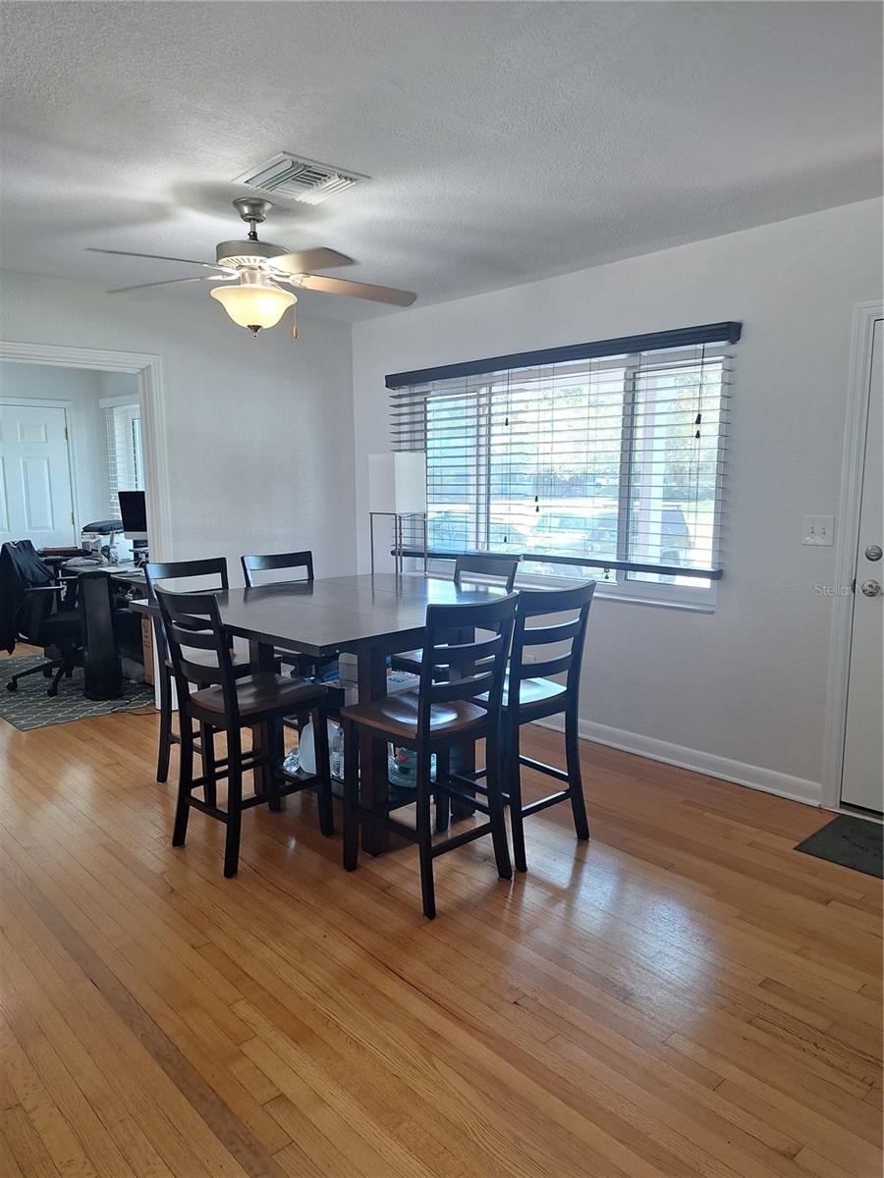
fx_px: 783
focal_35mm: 23
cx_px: 442
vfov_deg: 73.9
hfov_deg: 58.9
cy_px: 589
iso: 64
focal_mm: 5.54
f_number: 1.8
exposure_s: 1/60
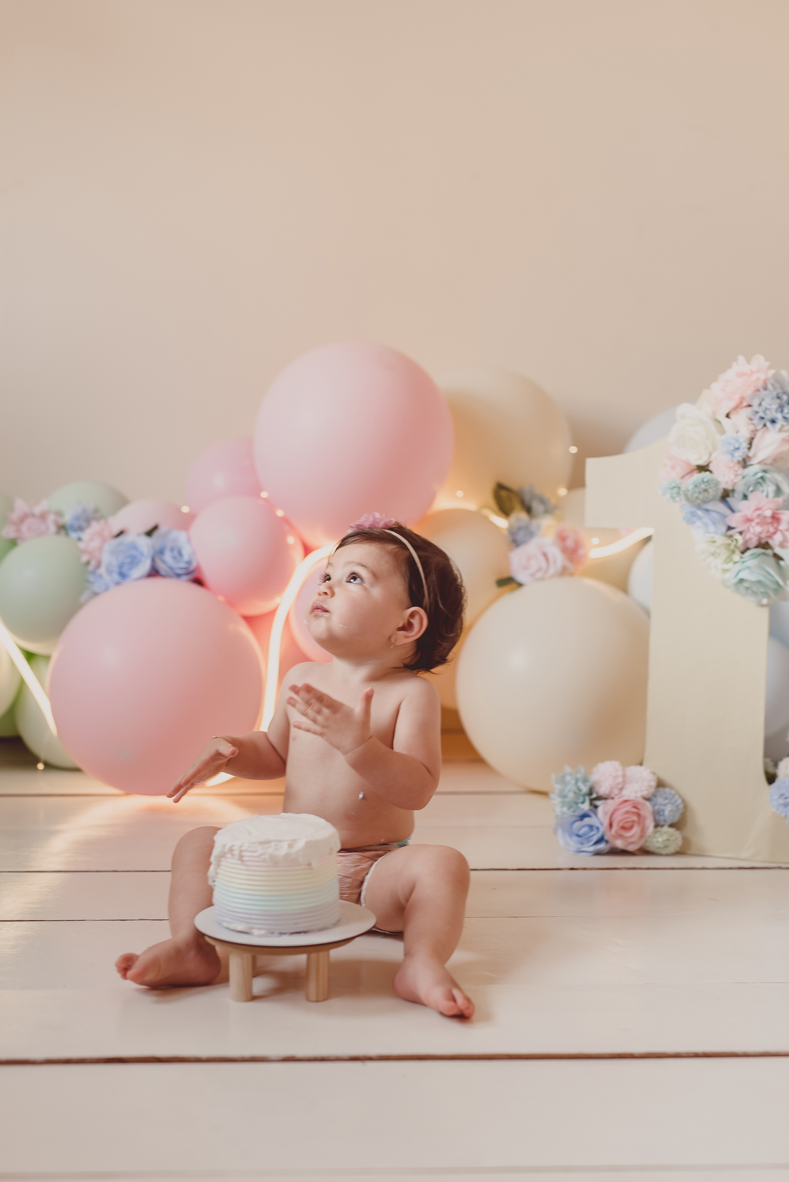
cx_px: 403
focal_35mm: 52
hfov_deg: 26.0
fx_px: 1708
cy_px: 581
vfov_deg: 38.2
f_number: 2.2
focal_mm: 50
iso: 100
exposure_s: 1/80
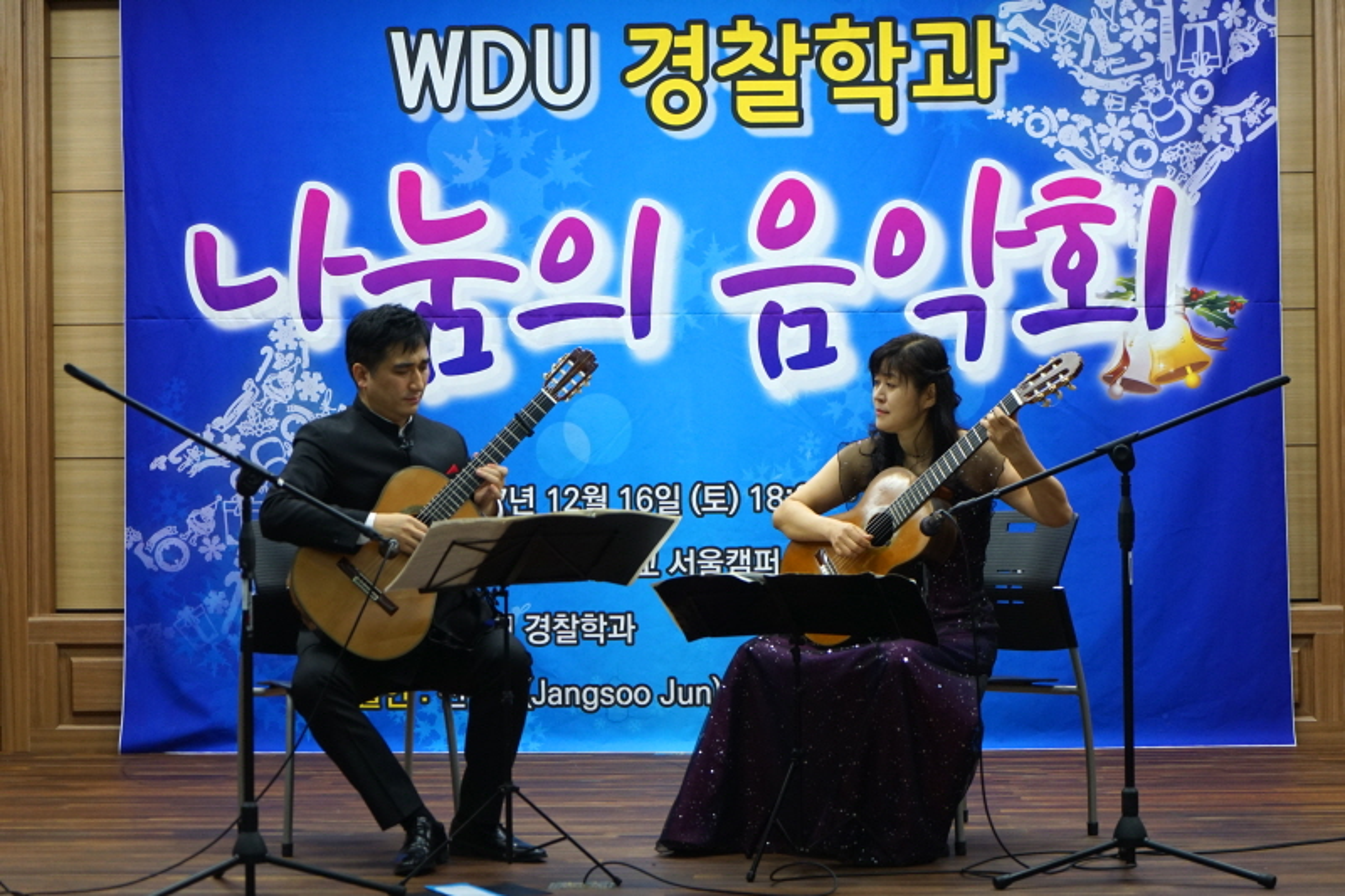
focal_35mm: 66
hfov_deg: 30.5
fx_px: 2465
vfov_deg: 20.6
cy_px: 448
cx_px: 672
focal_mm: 66
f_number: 4
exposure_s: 1/160
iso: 1000
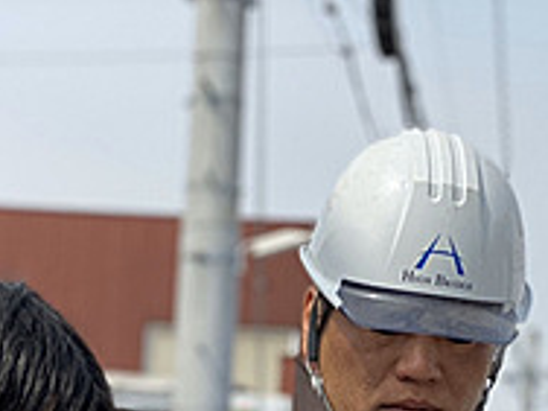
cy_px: 653
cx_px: 452
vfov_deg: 8.7
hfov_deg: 11.9
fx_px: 2628
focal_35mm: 166
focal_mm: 6
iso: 20
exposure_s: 1/1229
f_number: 2
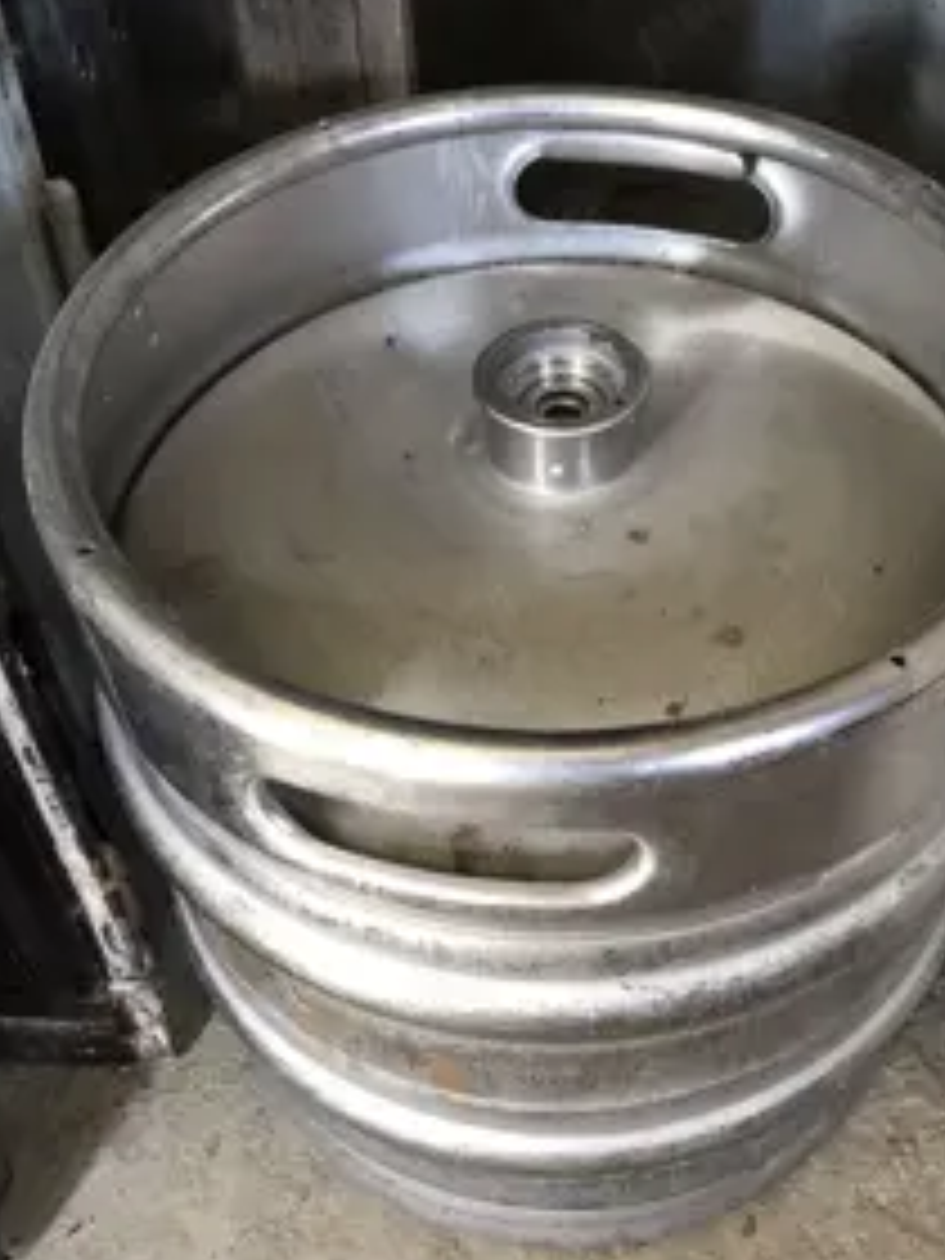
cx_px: 590
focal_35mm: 40
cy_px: 711
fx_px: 1456
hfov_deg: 35.8
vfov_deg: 46.7
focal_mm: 3.99
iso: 40
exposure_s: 1/23
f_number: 1.8
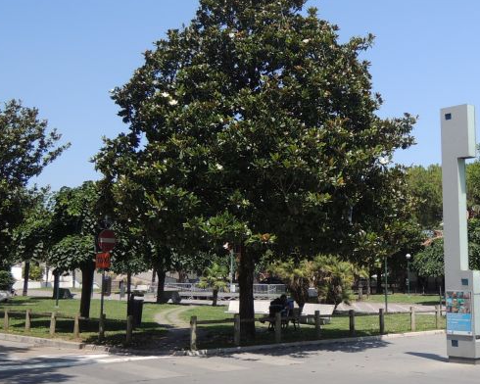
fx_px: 696
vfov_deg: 30.7
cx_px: 317
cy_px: 152
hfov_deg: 37.7
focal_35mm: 49
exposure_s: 1/1600
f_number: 2.5
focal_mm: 4.3
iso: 100
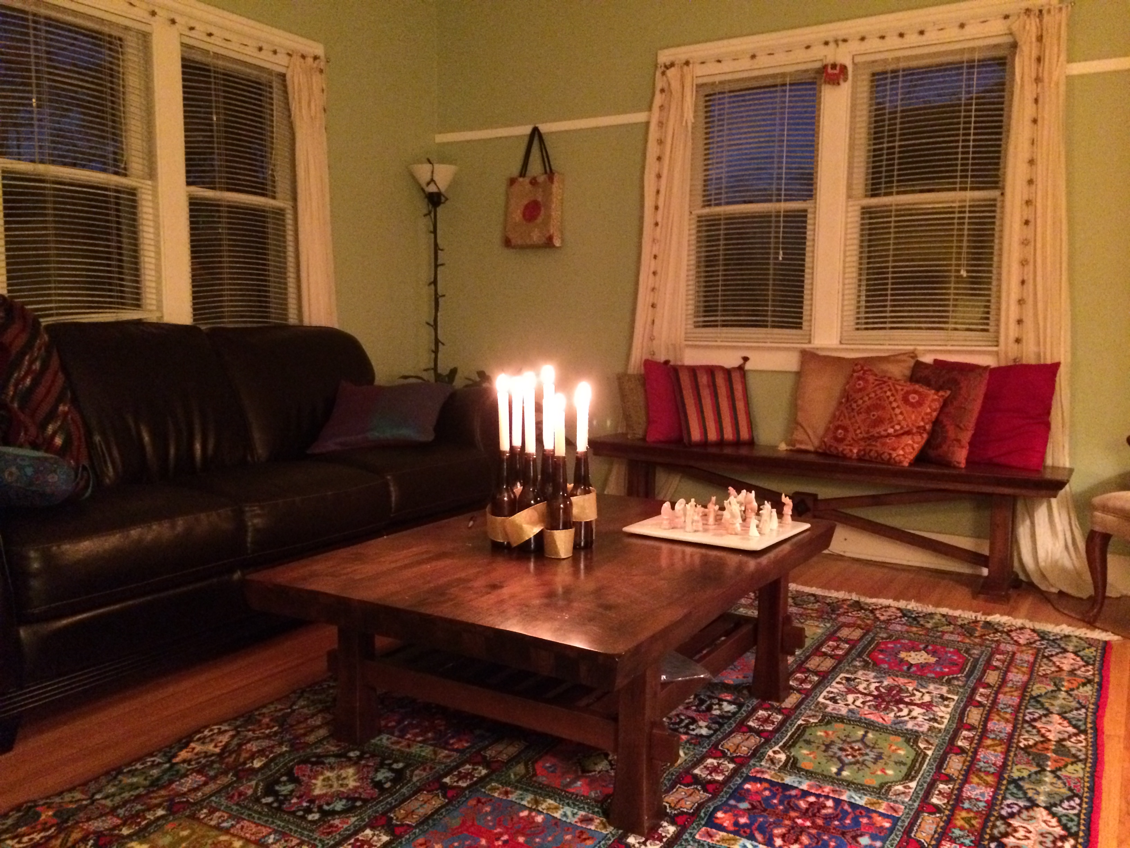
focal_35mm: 30
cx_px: 565
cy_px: 424
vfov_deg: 46.8
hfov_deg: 60.0
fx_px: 979
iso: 640
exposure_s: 1/15
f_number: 2.2
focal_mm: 4.12
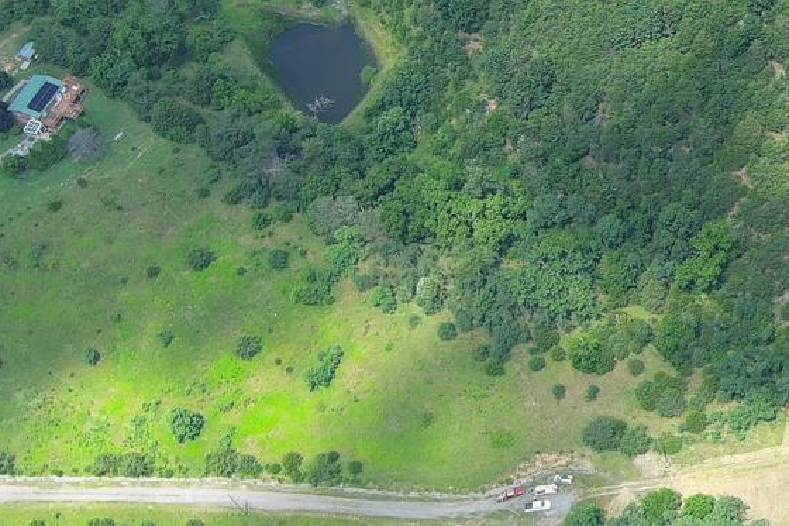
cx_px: 1312
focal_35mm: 106
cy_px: 25
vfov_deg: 12.8
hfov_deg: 16.8
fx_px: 2322
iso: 100
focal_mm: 10.57
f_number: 2.8
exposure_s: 1/437
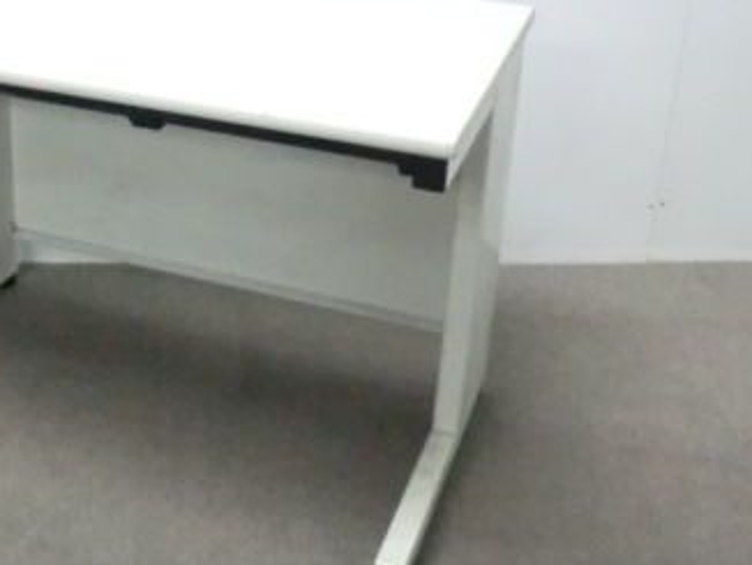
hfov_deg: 35.2
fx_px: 1152
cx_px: 166
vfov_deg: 26.9
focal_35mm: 53
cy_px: 92
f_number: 3.2
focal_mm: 4.9
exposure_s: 1/50
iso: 800
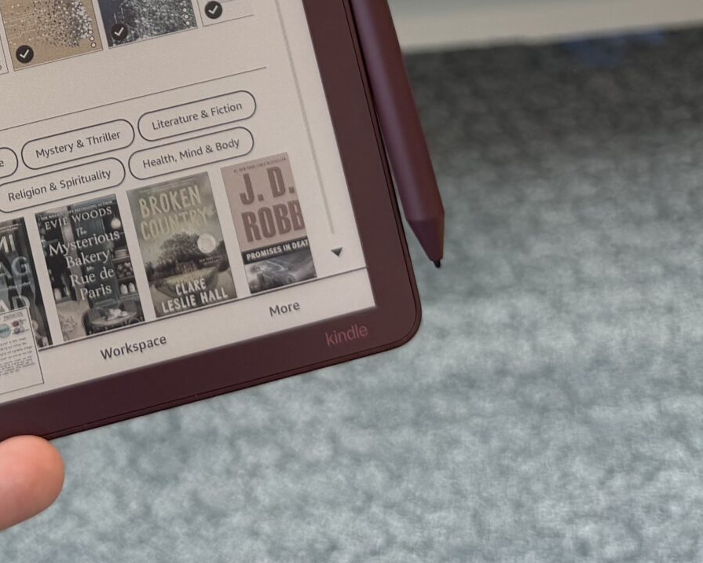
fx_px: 1394
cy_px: -138
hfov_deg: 26.0
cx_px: -89
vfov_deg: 21.0
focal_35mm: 67
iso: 80
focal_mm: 6.76
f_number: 1.78
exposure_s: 1/330
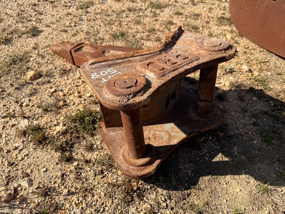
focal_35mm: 24
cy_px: 107
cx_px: 142
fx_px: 198
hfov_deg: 71.6
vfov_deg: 56.8
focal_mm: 6.76
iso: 80
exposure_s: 1/3759
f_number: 1.78
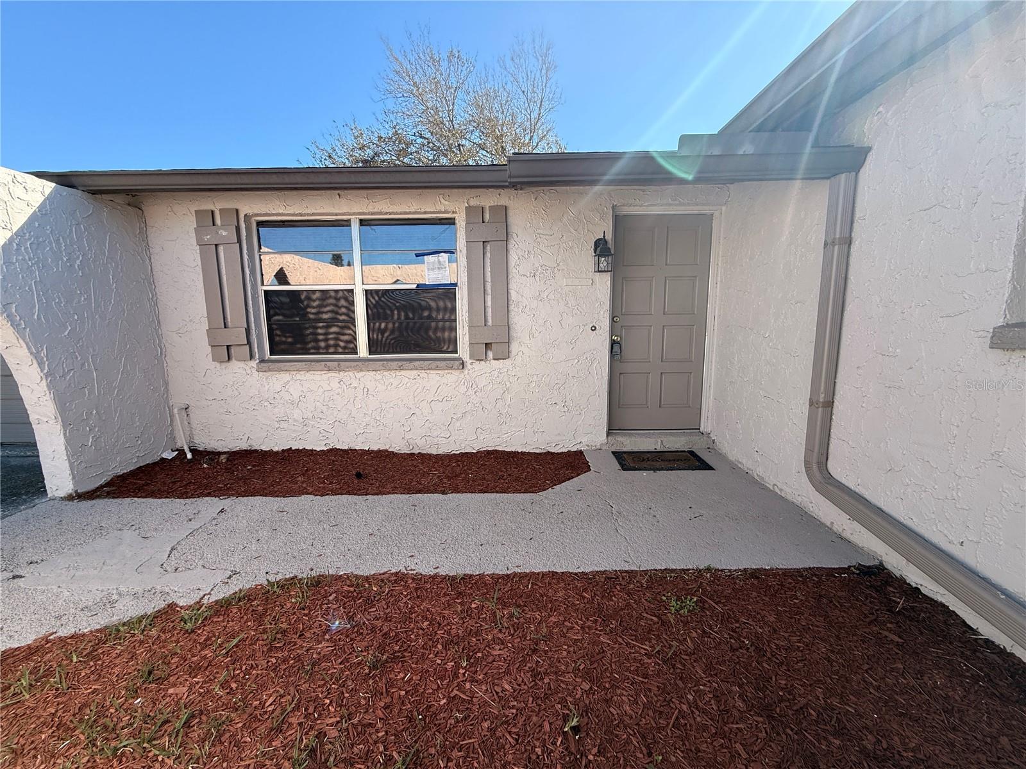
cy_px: 384
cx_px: 513
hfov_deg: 102.1
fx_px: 415
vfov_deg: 85.7
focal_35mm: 14
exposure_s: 1/830
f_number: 2.2
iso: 50
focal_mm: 2.22
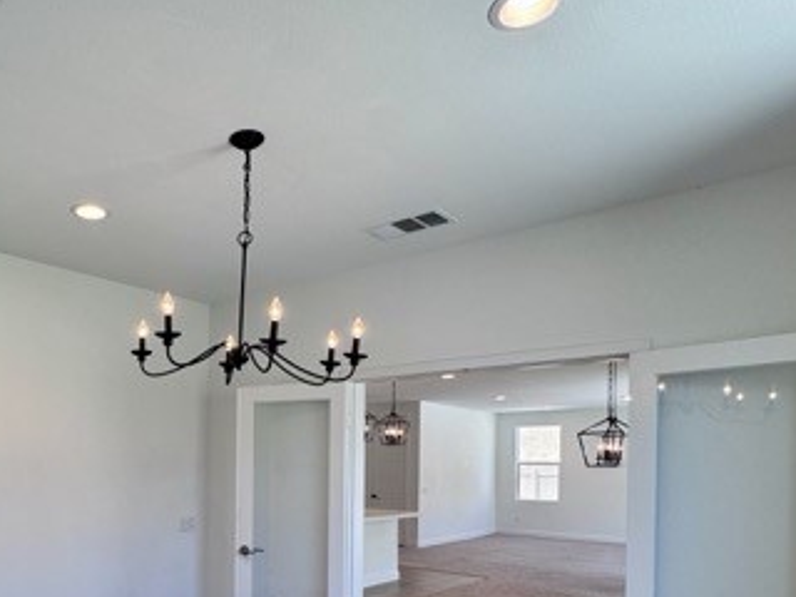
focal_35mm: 28
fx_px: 644
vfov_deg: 47.4
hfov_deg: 60.3
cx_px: 206
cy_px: 468
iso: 64
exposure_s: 1/120
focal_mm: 2.22
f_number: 2.2
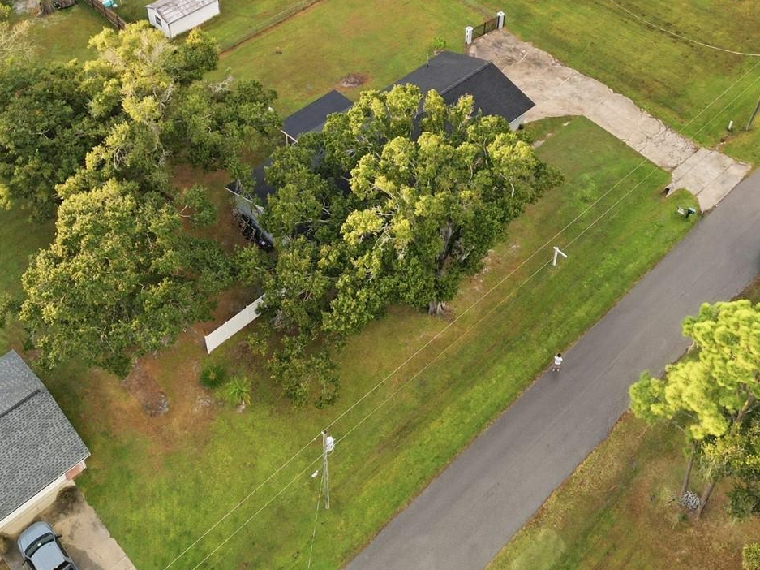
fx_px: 900
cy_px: 87
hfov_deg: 45.8
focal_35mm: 41
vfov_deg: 33.7
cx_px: 360
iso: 130
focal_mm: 6.7
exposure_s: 1/320
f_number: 1.7
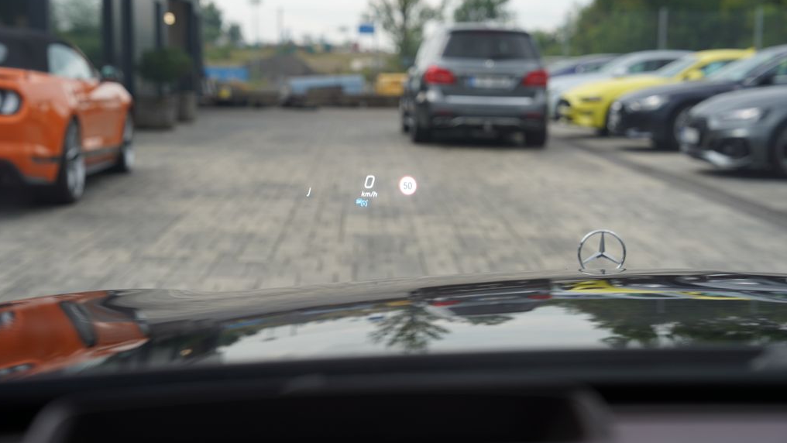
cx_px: 391
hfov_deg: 36.6
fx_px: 1190
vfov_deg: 21.1
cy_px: 206
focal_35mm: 57
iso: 100
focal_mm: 54
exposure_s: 1/200
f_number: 4.5
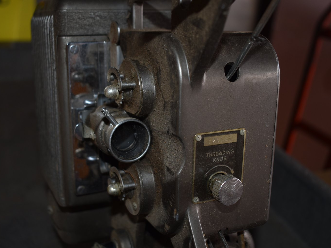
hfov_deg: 43.8
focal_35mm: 43
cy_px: 137
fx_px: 411
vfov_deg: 33.6
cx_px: 144
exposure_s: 1/125
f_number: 3.8
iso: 160
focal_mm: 24
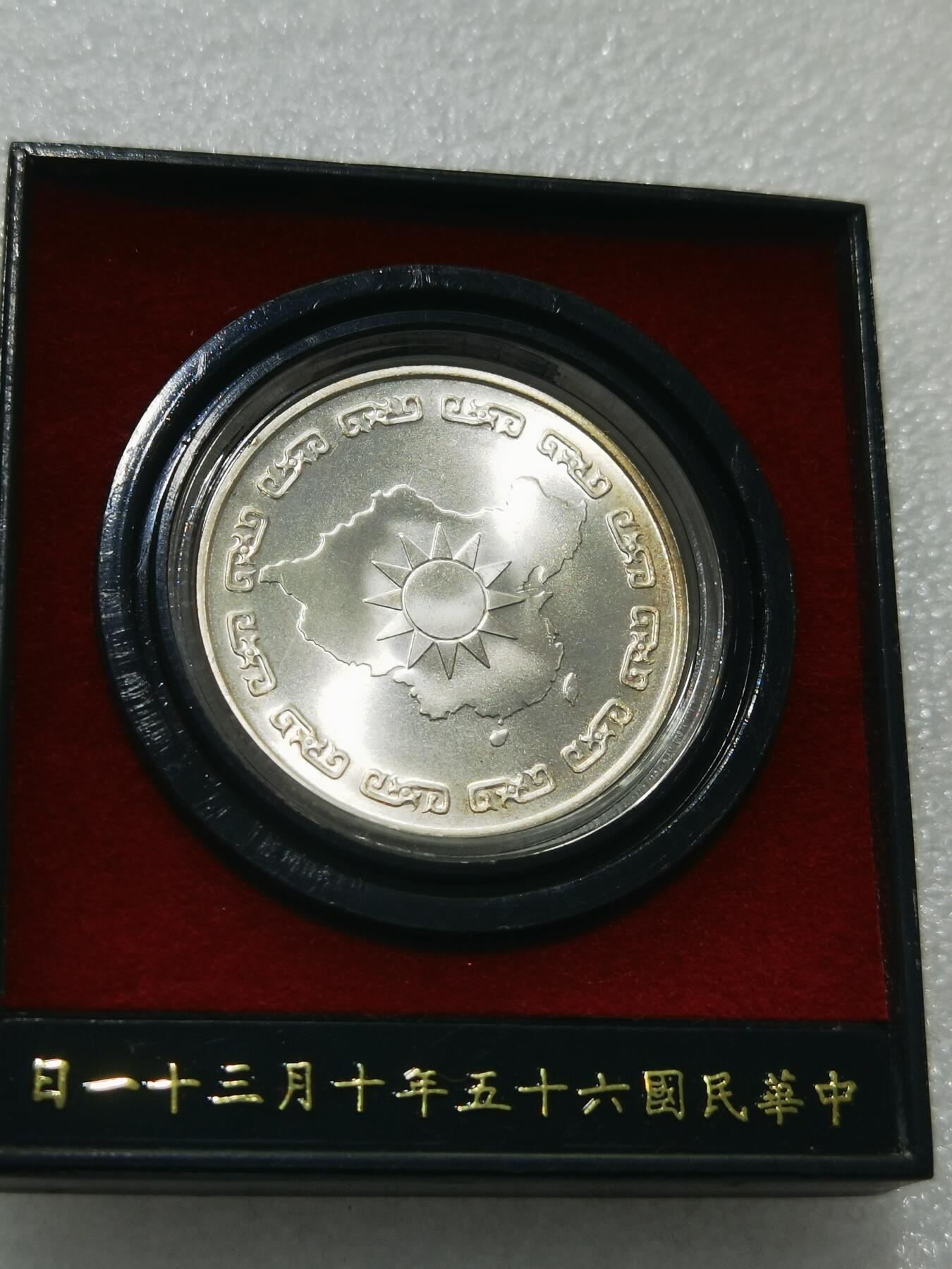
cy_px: 634
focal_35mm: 58
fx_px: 2127
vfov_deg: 33.2
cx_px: 476
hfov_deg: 25.2
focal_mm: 6.67
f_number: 1.9
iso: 50
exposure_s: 1/124
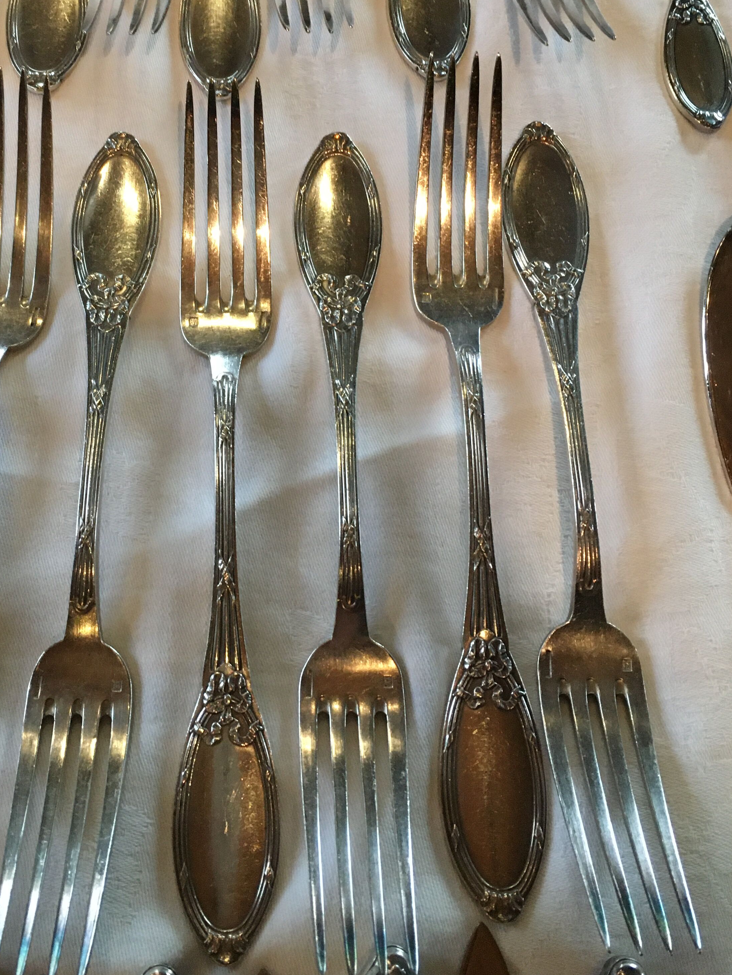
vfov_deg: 46.2
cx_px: 262
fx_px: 1128
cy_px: 344
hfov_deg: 35.7
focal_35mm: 40
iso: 250
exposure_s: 1/33
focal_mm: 4.15
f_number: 2.2
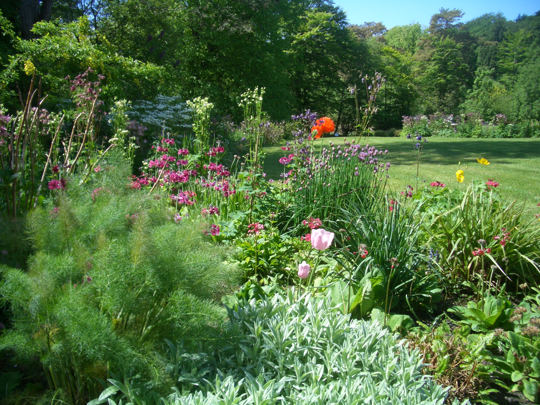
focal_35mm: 35
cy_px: 202
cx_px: 270
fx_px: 546
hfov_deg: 52.6
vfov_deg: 40.7
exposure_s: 1/640
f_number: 2.6
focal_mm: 5.8
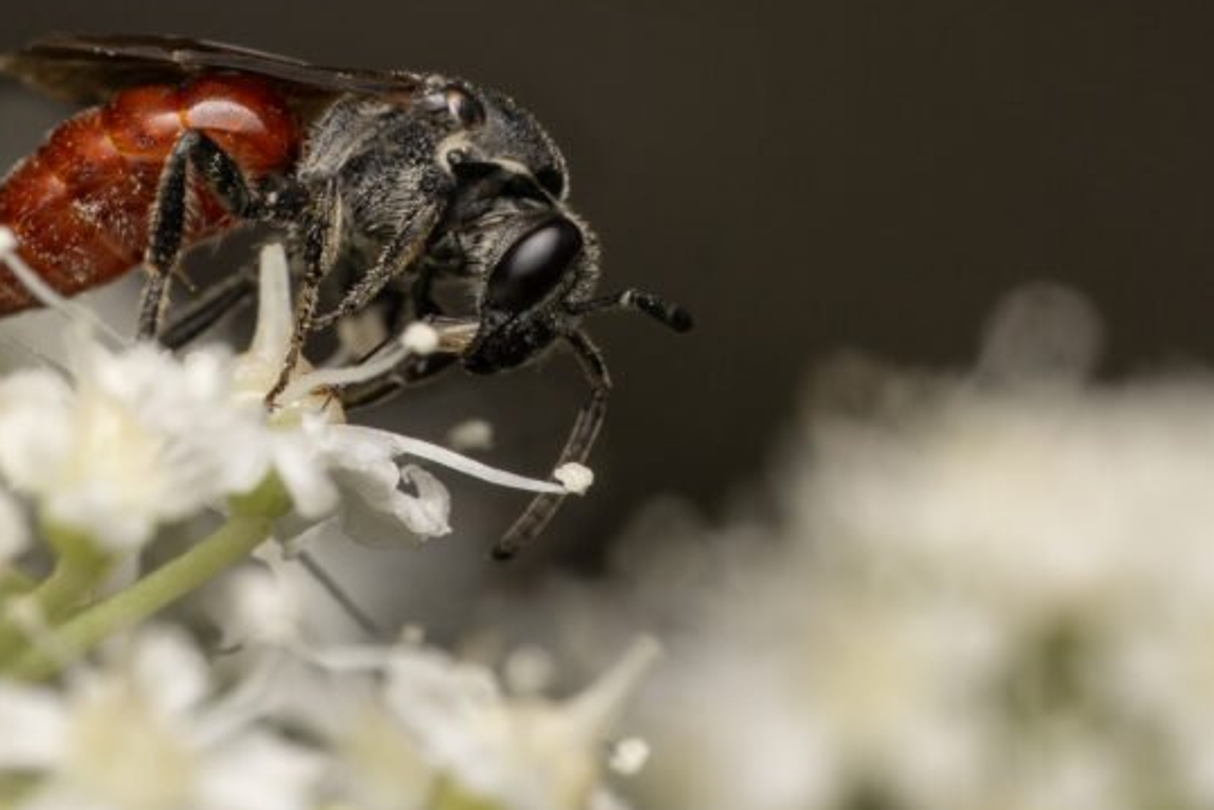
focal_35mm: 200
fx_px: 6746
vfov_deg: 6.9
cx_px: 591
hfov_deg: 10.3
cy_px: 276
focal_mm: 105
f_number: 14
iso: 160
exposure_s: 1/250
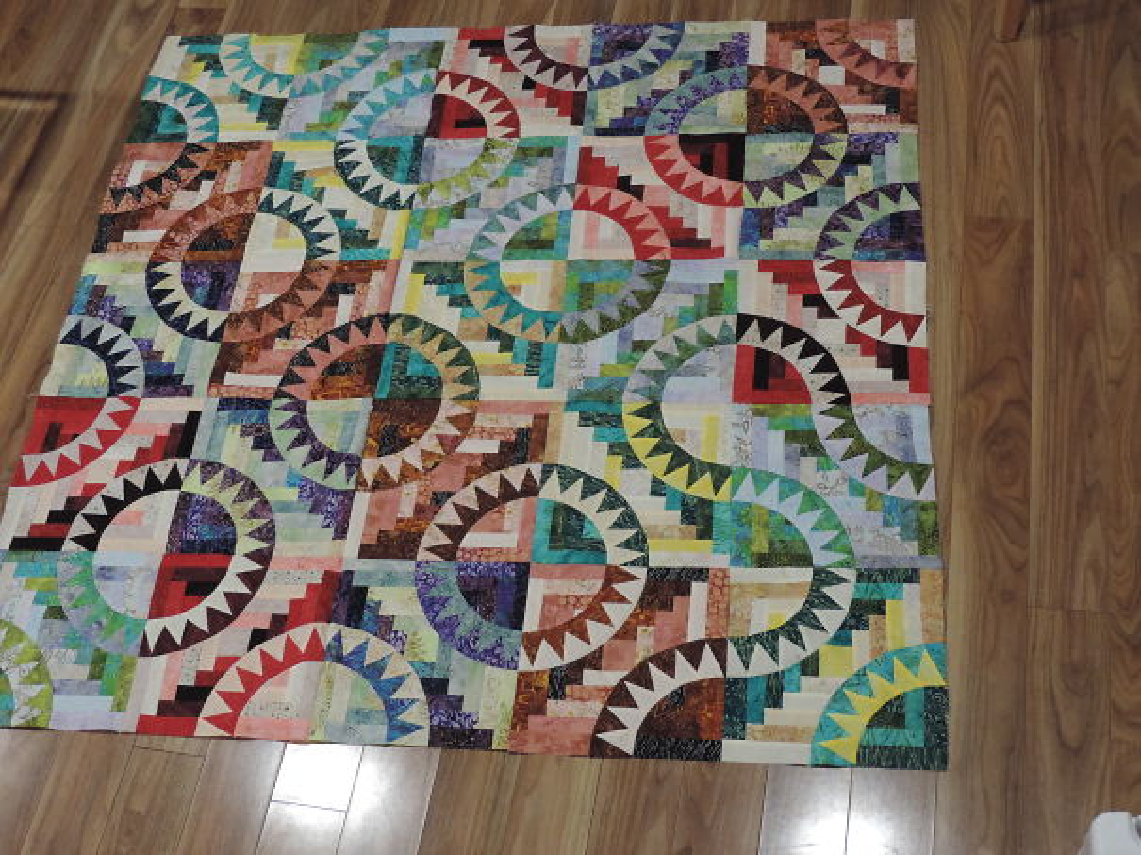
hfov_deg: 40.5
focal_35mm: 47
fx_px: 1548
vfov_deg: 30.8
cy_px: 428
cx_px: 570
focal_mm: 8.3
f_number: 3.5
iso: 400
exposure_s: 1/13
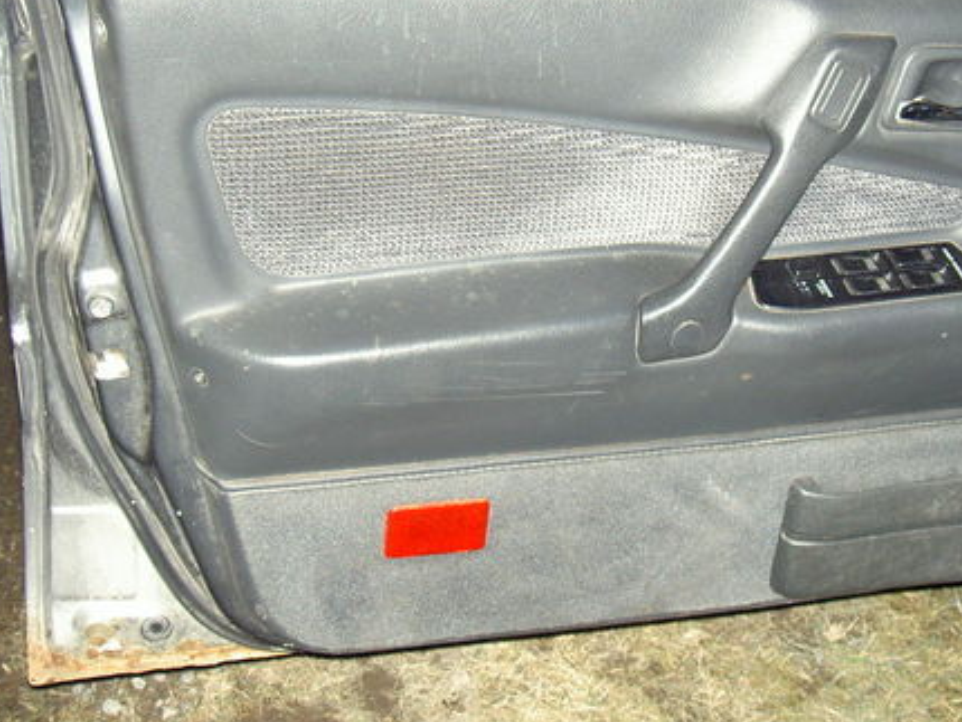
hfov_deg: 33.1
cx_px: 573
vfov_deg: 25.2
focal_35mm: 58
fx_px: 1613
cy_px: 259
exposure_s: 1/60
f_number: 2.8
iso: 200
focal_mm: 8
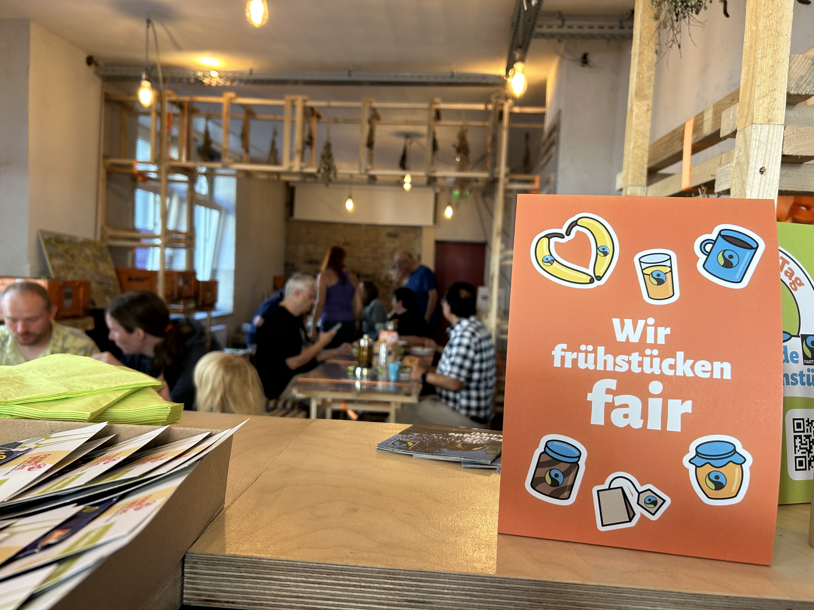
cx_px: 407
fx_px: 611
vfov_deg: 53.1
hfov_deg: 67.3
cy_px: 305
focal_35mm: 26
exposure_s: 1/50
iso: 64
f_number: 1.5
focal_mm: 5.7
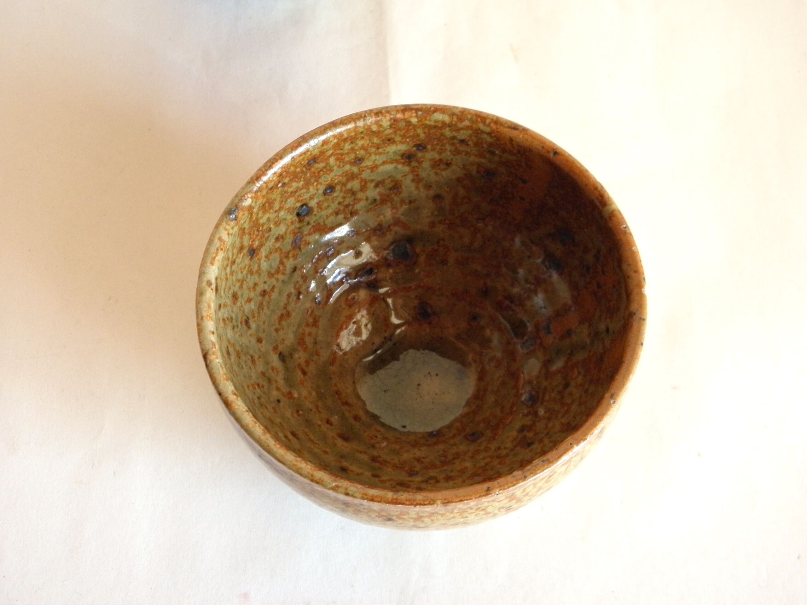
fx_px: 1166
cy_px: 302
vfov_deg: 29.1
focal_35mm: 50
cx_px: 404
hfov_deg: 38.2
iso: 200
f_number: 4
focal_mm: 9.1
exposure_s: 1/15
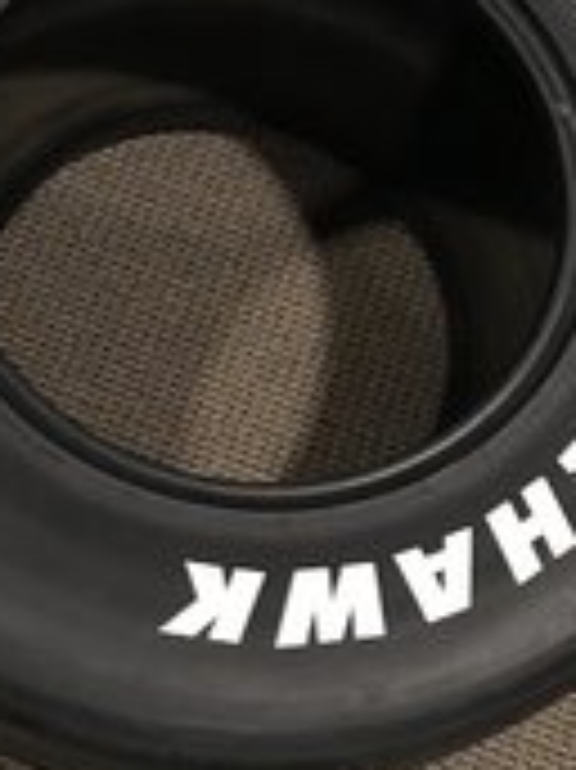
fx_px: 1511
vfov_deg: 28.3
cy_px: 216
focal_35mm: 68
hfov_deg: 21.6
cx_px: 288
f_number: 2.2
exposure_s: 1/15
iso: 640
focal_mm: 4.15
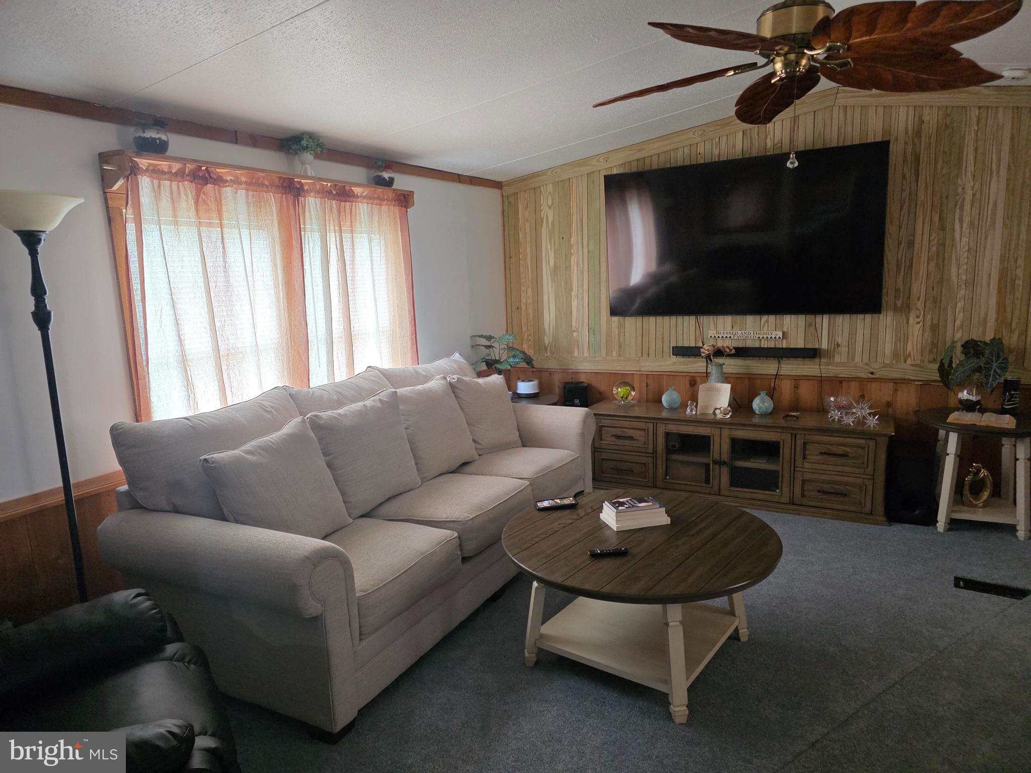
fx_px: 685
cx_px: 516
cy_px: 386
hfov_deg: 73.9
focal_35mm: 23
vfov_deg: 58.9
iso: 500
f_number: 1.7
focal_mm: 6.3
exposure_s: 1/120
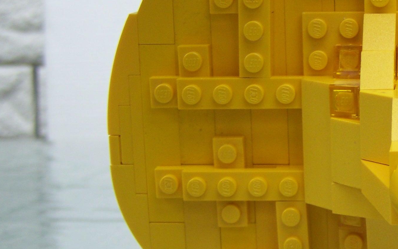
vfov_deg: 14.2
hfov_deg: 21.6
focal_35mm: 92
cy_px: 137
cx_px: 415
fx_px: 998
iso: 64
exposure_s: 1/160
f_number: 2.8
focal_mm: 6.3
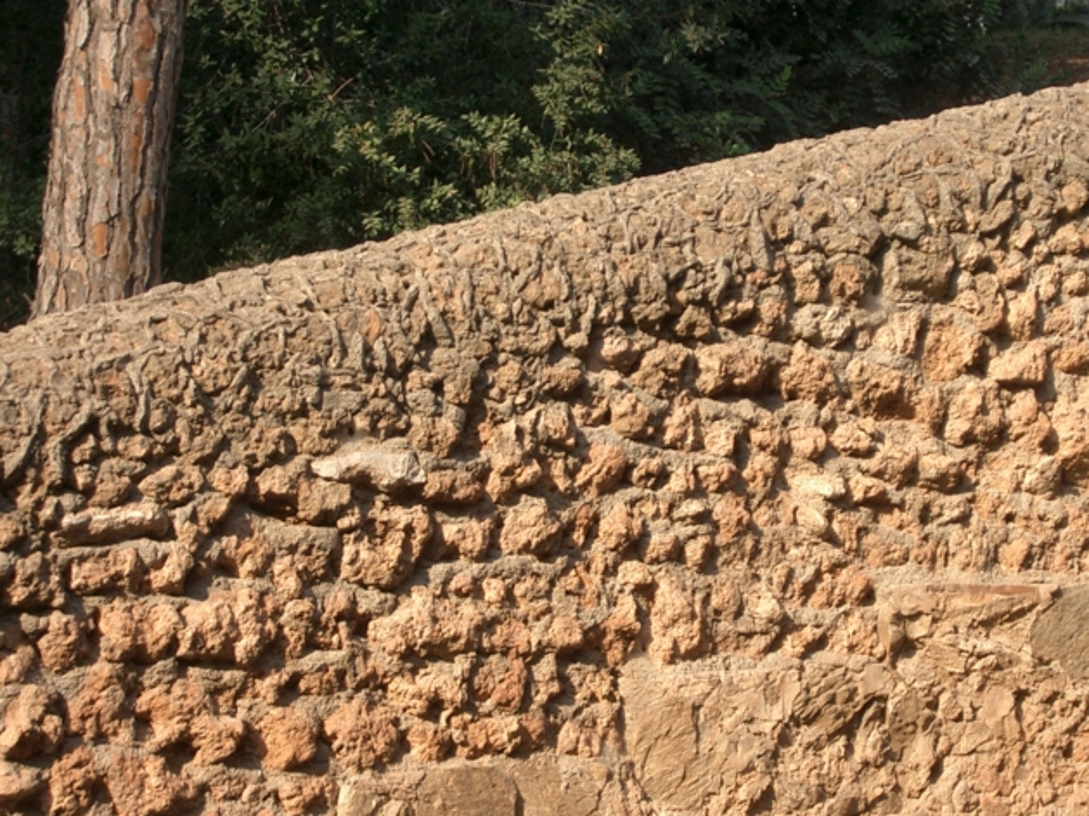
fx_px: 3521
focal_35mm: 112
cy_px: 386
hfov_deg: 17.6
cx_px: 679
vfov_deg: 13.2
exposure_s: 1/320
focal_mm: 14.6
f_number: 4.4
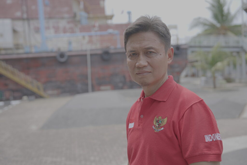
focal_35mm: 39
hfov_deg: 49.5
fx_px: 268
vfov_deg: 34.3
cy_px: 82
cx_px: 124
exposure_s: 1/500
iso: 200
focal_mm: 39
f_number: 2.8
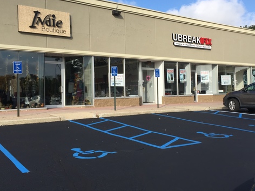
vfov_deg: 37.7
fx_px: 280
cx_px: 146
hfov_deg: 48.8
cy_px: 85
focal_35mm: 38
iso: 32
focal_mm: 4.15
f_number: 2.2
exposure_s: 1/1464
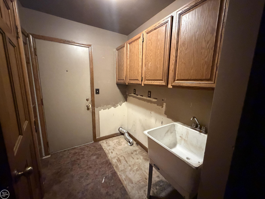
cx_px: 132
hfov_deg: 102.1
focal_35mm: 14
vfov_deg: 85.7
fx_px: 107
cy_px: 100
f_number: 2.2
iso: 1250
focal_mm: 2.22
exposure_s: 1/40
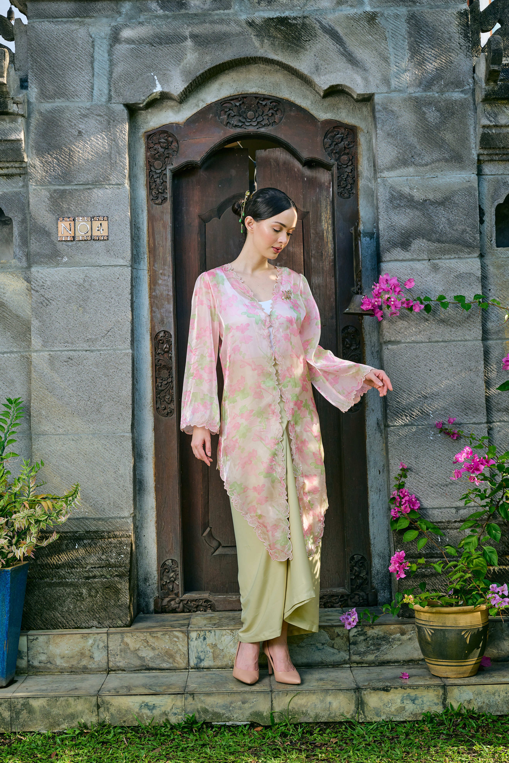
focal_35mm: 56
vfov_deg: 35.6
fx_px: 1188
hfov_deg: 24.2
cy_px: 382
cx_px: 254
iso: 160
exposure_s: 1/160
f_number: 7.1
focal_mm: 56
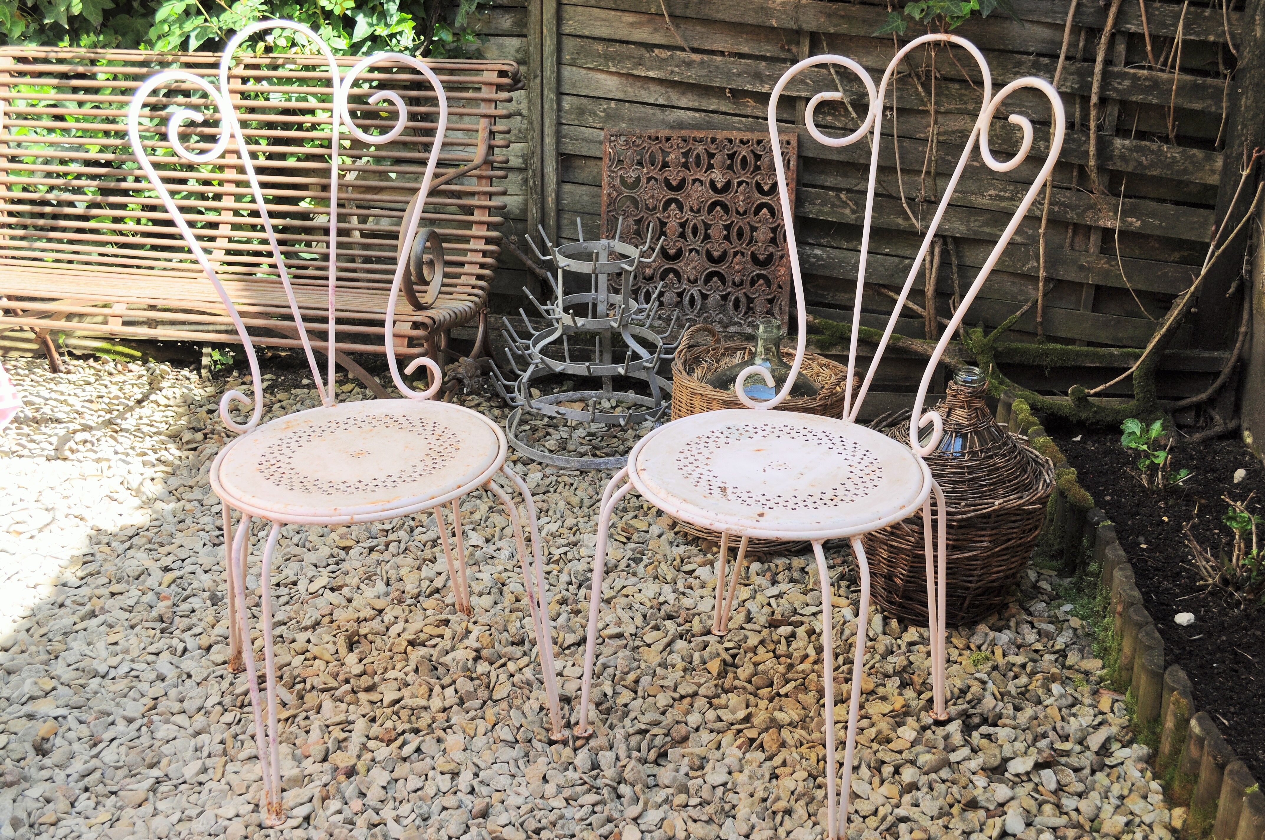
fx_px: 1369
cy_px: 420
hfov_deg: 49.6
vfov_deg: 34.1
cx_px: 632
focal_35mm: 39
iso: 200
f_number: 5.6
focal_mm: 26
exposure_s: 1/125
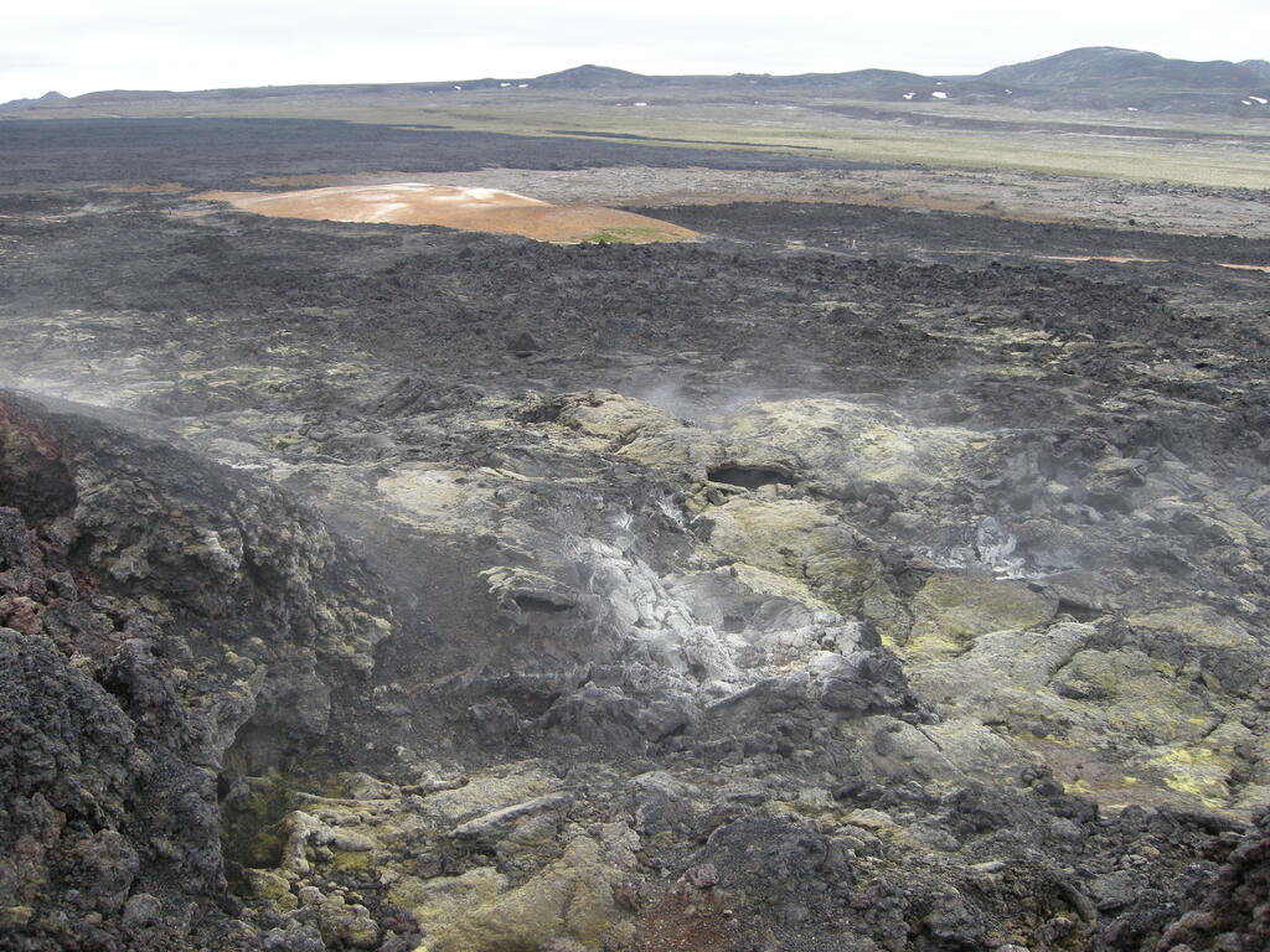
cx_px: 635
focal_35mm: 35
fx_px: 1284
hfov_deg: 52.6
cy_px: 476
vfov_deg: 40.7
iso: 100
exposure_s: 1/107
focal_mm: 7.5
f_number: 3.8
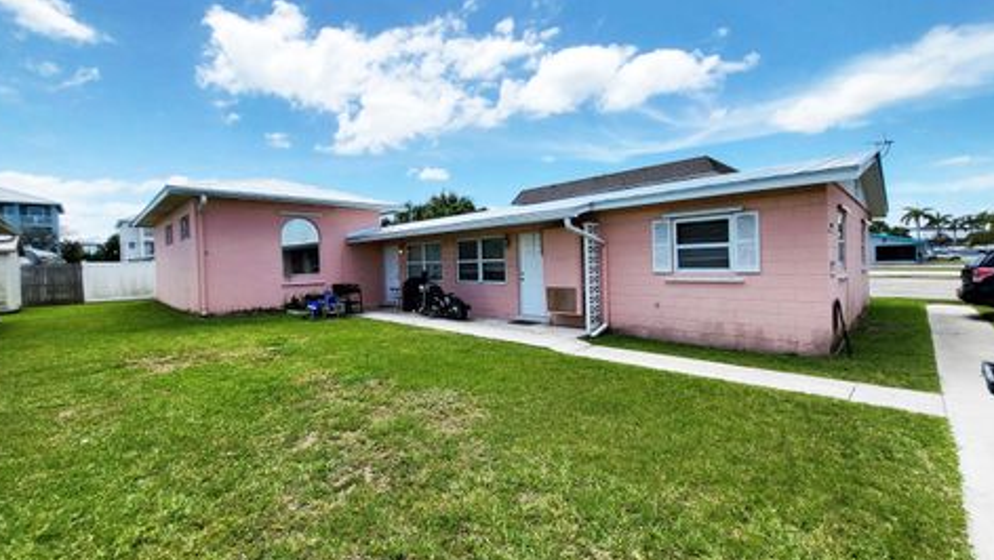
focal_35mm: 15
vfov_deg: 70.5
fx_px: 396
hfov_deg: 103.0
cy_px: 258
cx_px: 495
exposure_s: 1/1332
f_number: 2.2
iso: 32
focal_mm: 1.74
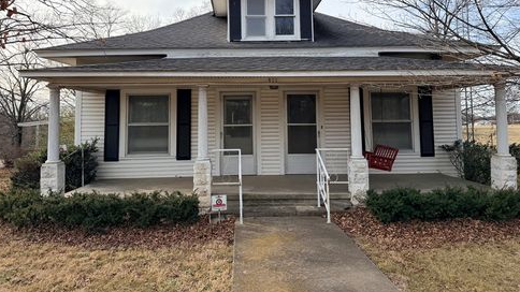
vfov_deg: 42.3
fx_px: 372
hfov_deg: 69.9
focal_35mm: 27
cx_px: 255
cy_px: 96
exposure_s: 1/2907
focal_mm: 6.76
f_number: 1.78
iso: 80
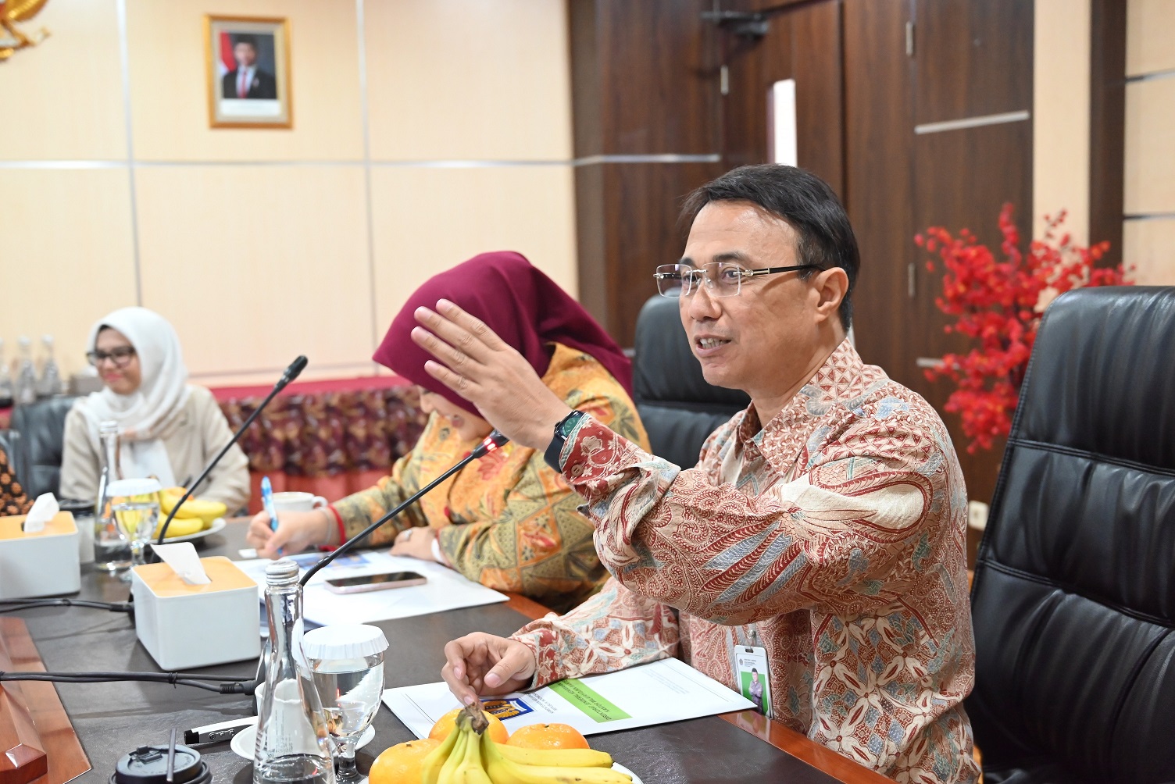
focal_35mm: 43
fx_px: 1404
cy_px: 392
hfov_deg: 45.4
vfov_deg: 31.2
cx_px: 588
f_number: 4
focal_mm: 43
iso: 4500
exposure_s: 1/60
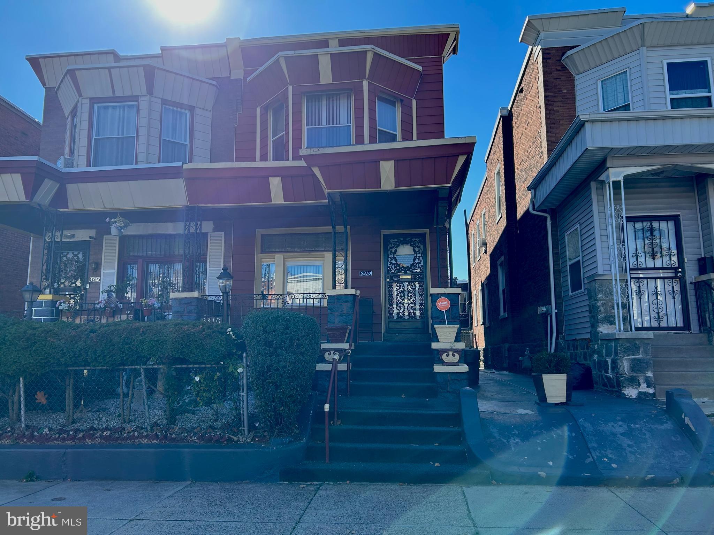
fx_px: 536
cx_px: 357
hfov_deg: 67.3
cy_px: 268
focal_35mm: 26
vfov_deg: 53.1
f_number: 1.5
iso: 50
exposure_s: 1/1553
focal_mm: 5.7
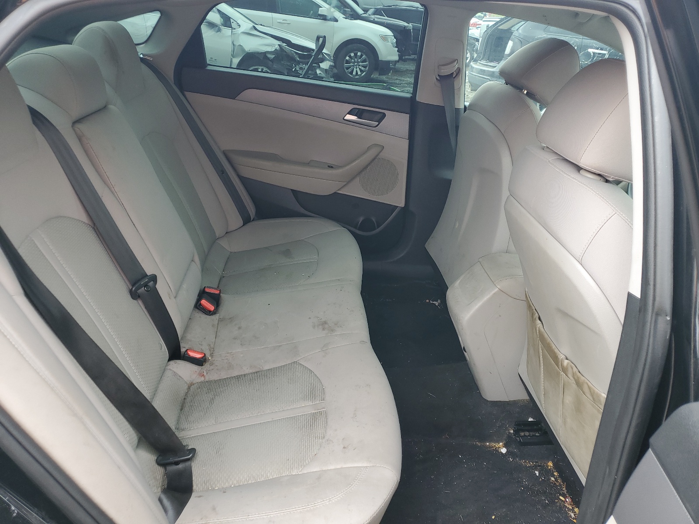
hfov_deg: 67.3
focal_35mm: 26
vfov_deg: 53.1
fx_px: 525
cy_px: 262
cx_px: 350
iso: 55
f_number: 1.5
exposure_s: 1/120
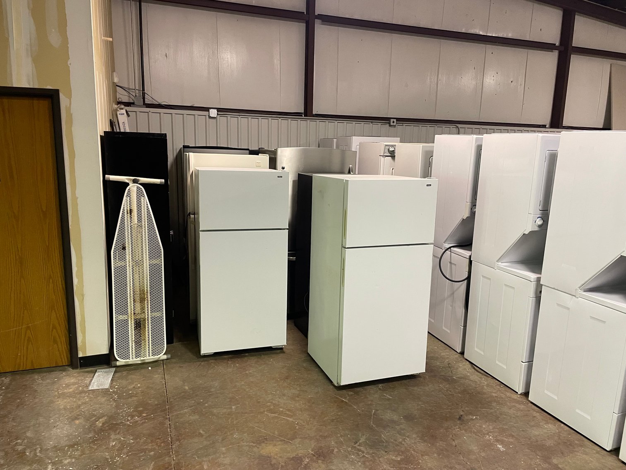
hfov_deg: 67.3
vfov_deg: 53.1
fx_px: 470
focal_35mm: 26
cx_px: 313
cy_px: 235
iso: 200
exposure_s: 1/60
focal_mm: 4.2
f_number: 1.6
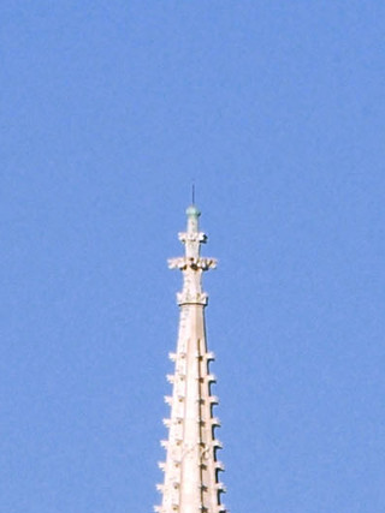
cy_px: 1378
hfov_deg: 1.2
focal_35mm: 1218
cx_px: 318
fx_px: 18071
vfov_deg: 1.6
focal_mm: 150
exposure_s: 1/400
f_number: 8
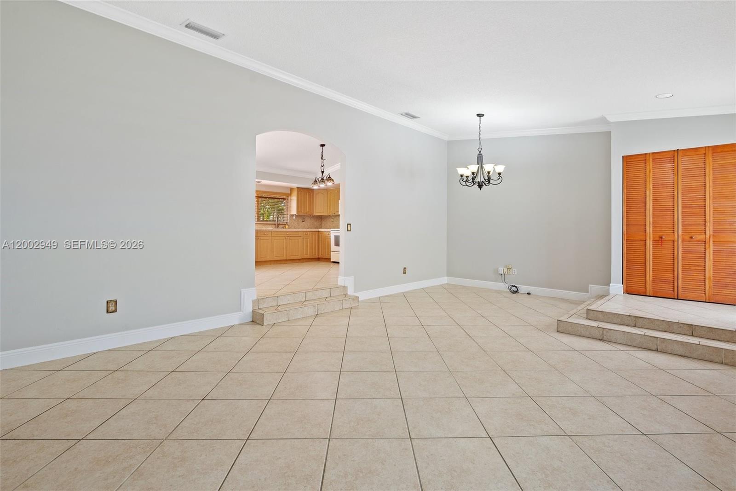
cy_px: 246
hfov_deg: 96.7
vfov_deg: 73.8
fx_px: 327
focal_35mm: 16
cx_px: 368
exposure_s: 1/15
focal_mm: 16
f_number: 8
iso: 720
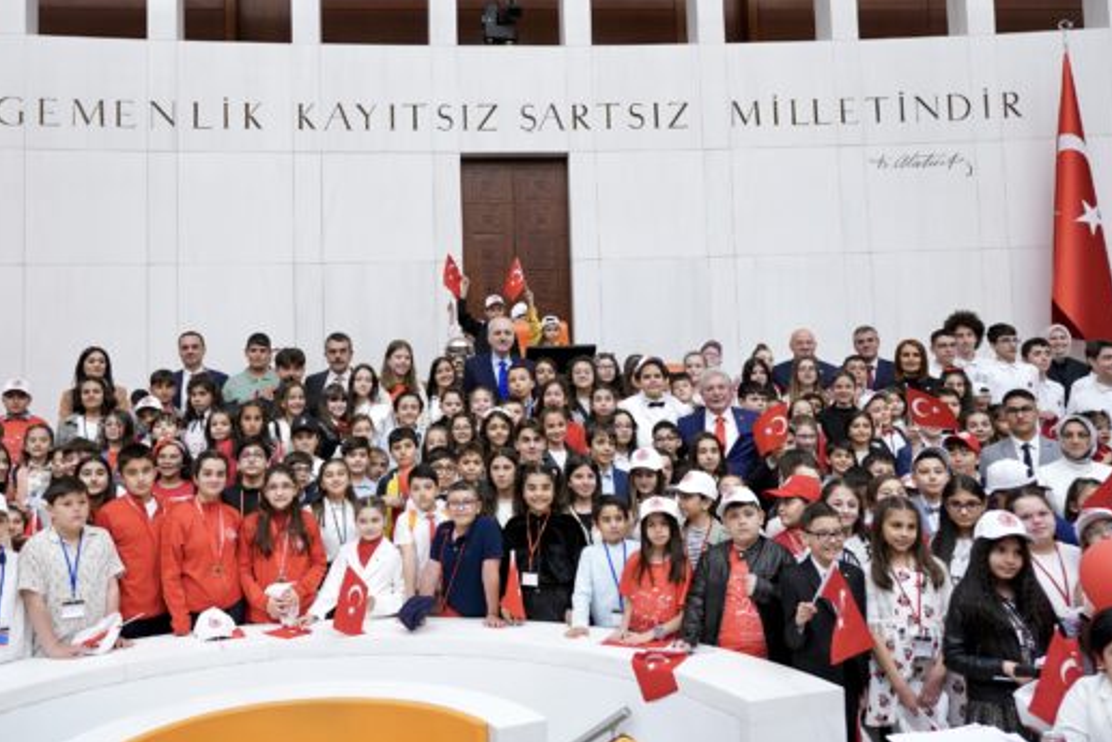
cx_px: 490
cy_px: 320
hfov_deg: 63.4
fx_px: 896
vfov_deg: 44.9
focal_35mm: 29
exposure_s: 1/200
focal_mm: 25
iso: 1000
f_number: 3.2
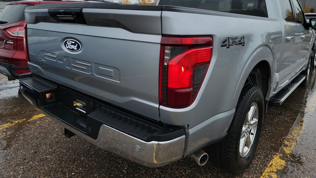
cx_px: 154
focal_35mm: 27
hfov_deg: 69.8
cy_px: 60
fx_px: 226
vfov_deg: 42.4
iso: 50
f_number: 1.8
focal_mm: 6.7
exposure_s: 1/212
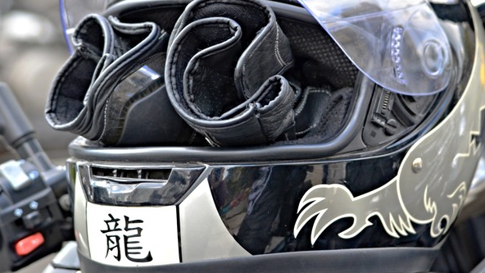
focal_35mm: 138
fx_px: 1771
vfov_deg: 8.8
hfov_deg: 15.6
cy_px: 80
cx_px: 215
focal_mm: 65
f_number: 4.5
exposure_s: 1/250
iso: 560
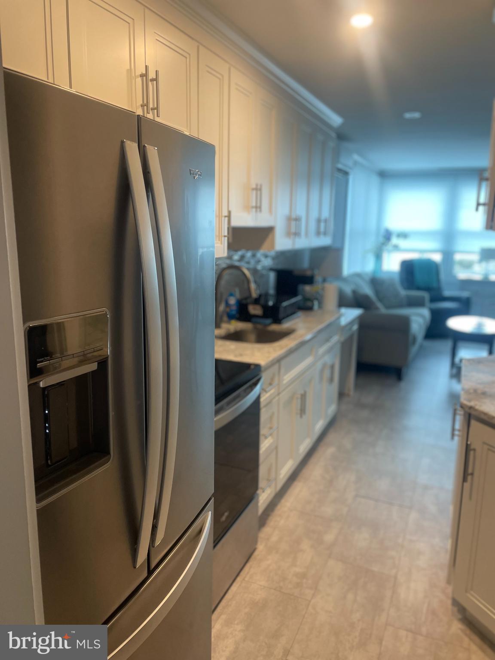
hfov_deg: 53.1
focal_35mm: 26
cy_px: 330
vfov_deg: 67.3
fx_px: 496
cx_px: 248
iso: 100
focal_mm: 4.2
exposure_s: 1/60
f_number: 1.6
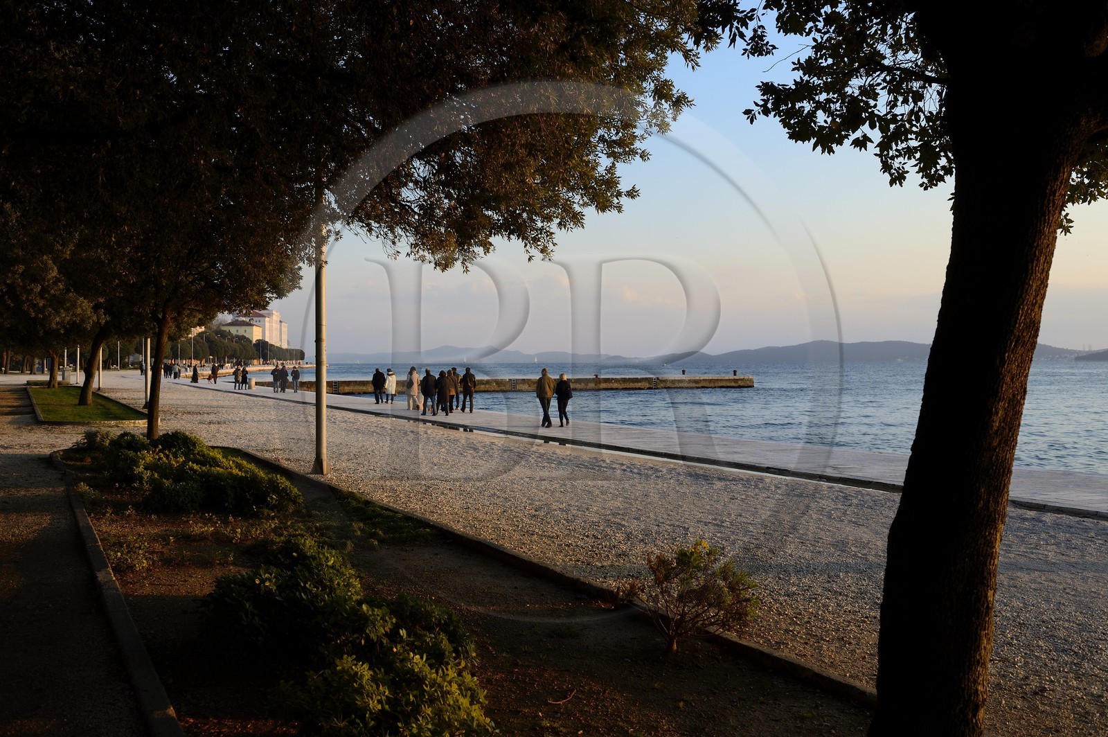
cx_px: 554
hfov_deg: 55.8
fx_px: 1046
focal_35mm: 34
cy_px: 368
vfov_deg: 38.8
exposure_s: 1/160
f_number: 7.1
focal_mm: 34
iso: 200
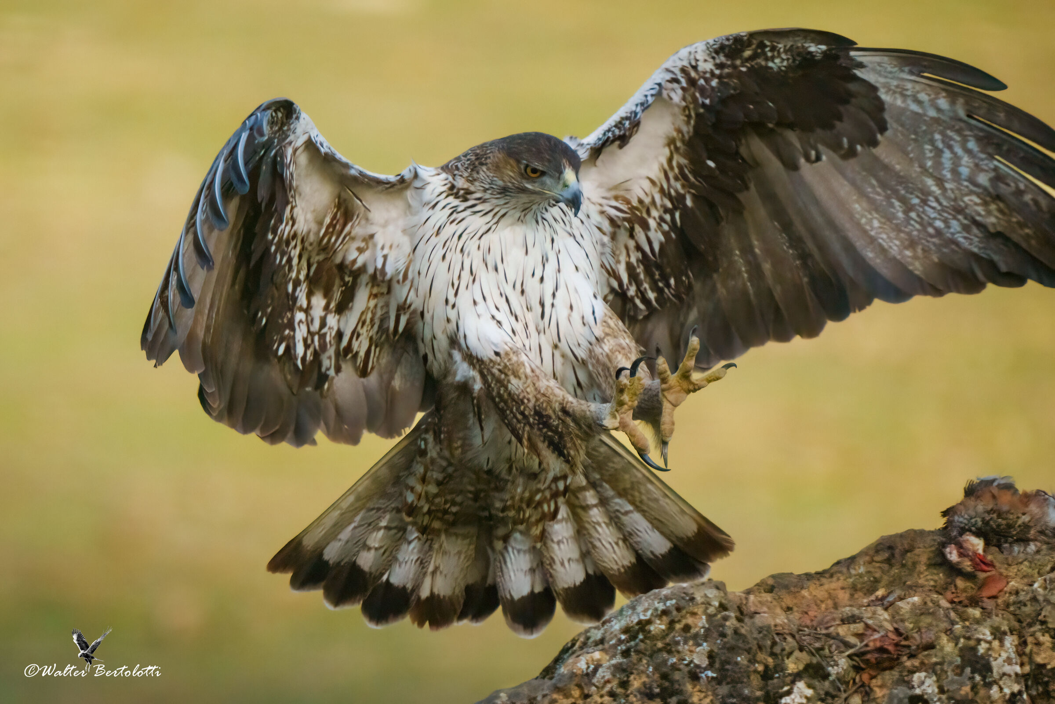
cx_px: 528
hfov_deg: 3.4
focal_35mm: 600
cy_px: 352
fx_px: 17582
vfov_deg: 2.3
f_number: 6.3
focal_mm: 600
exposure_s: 1/2500
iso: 5000
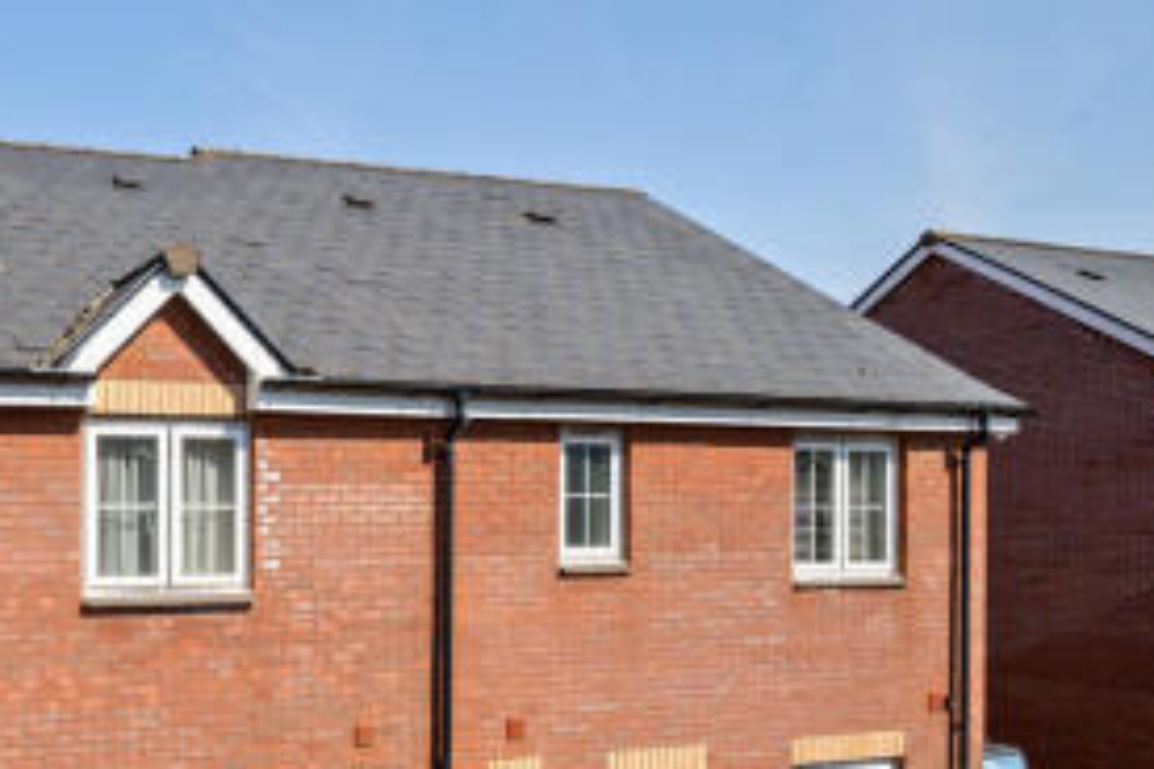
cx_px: 205
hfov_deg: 55.3
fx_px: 994
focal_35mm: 31
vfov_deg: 40.4
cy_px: 629
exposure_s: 1/640
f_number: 8
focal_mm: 12
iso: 400
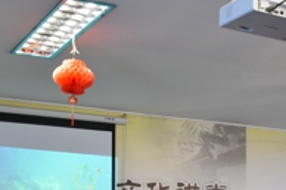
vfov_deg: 15.6
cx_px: 223
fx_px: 675
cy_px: 213
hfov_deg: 23.6
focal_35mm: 85
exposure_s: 1/80
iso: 800
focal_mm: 22
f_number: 4.5
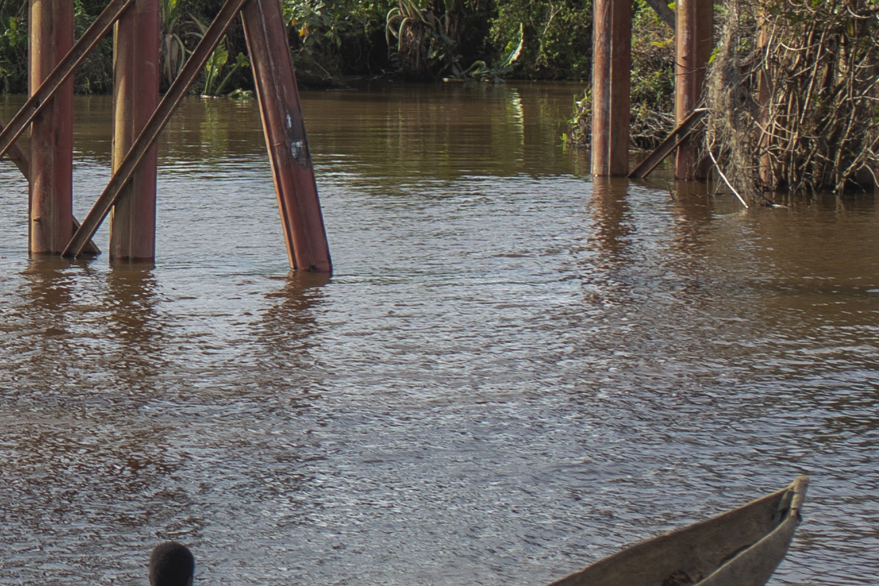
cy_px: -129
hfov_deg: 8.9
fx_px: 5421
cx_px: -627
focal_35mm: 222
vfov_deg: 6.2
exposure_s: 1/200
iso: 80
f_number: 4.5
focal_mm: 48
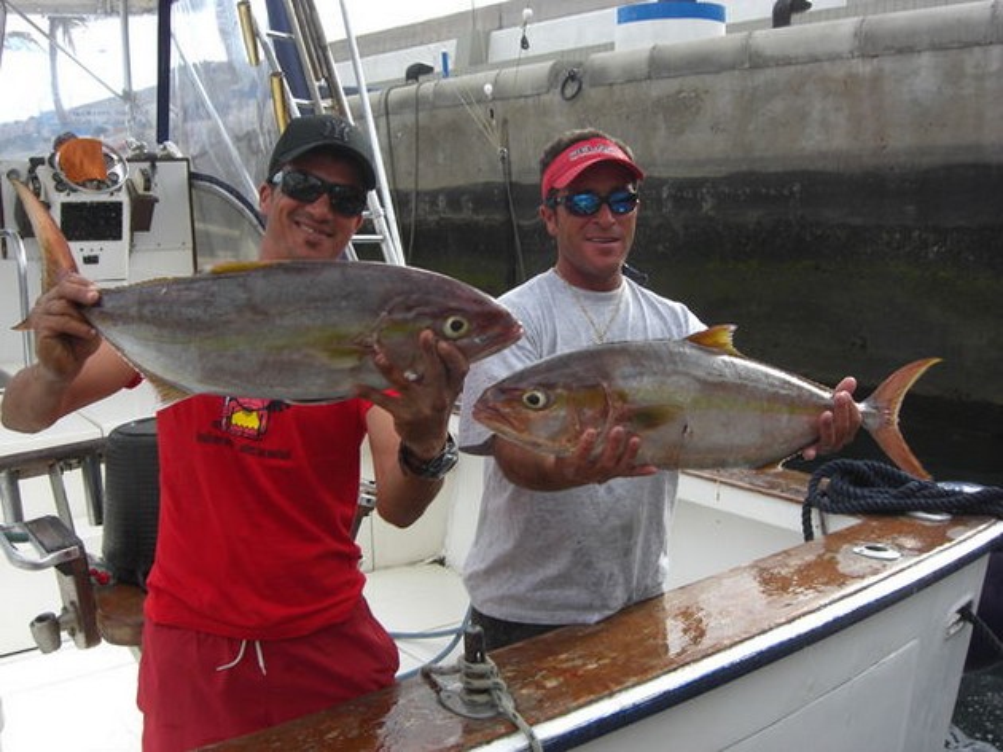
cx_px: 502
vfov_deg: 37.7
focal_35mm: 38
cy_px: 376
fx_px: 1101
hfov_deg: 49.0
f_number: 4
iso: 80
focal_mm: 7.9
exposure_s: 1/200
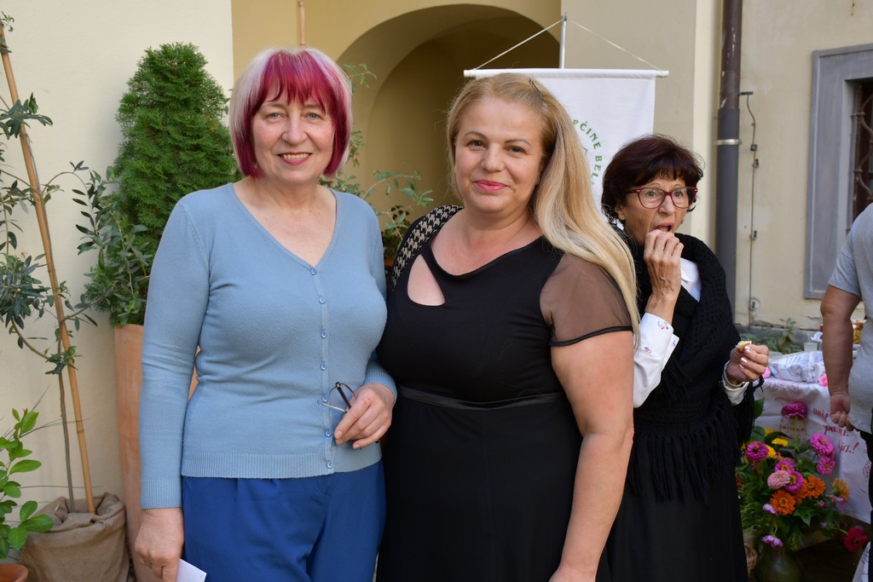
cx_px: 436
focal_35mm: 45
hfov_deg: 43.6
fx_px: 1091
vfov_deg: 29.9
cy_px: 291
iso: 360
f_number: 5.6
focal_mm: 30
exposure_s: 1/250
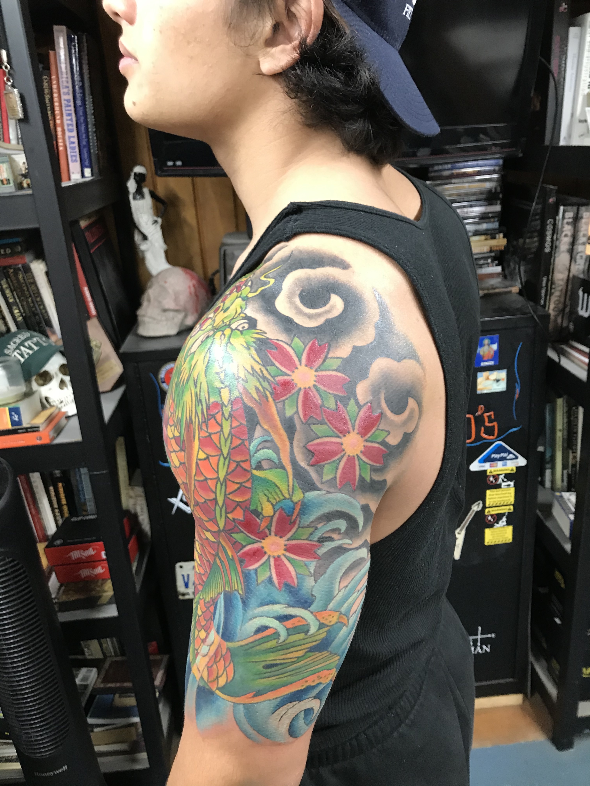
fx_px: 636
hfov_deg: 49.7
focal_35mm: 28
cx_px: 295
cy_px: 393
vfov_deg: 63.4
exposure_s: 1/15
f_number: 1.8
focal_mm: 3.99
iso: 40
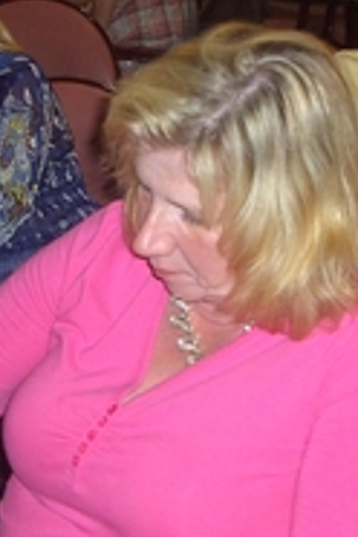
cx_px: 217
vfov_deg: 16.4
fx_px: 1850
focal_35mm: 124
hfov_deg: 11.1
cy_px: 141
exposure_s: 1/43
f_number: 2.8
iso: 100
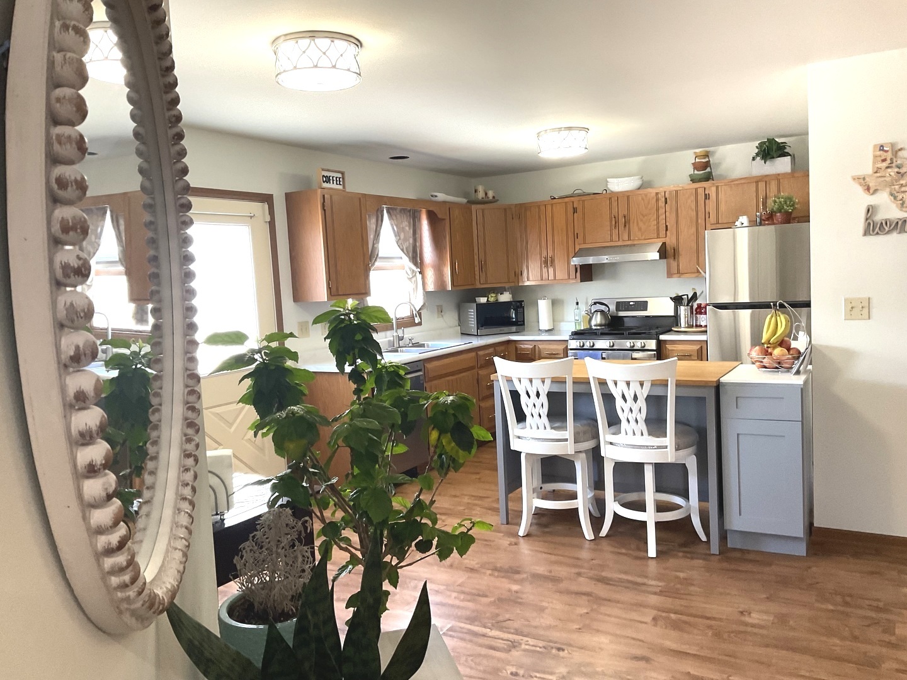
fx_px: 760
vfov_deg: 48.2
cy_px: 340
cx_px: 454
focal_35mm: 29
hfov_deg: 61.7
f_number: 1.8
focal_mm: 3
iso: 125
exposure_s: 1/60
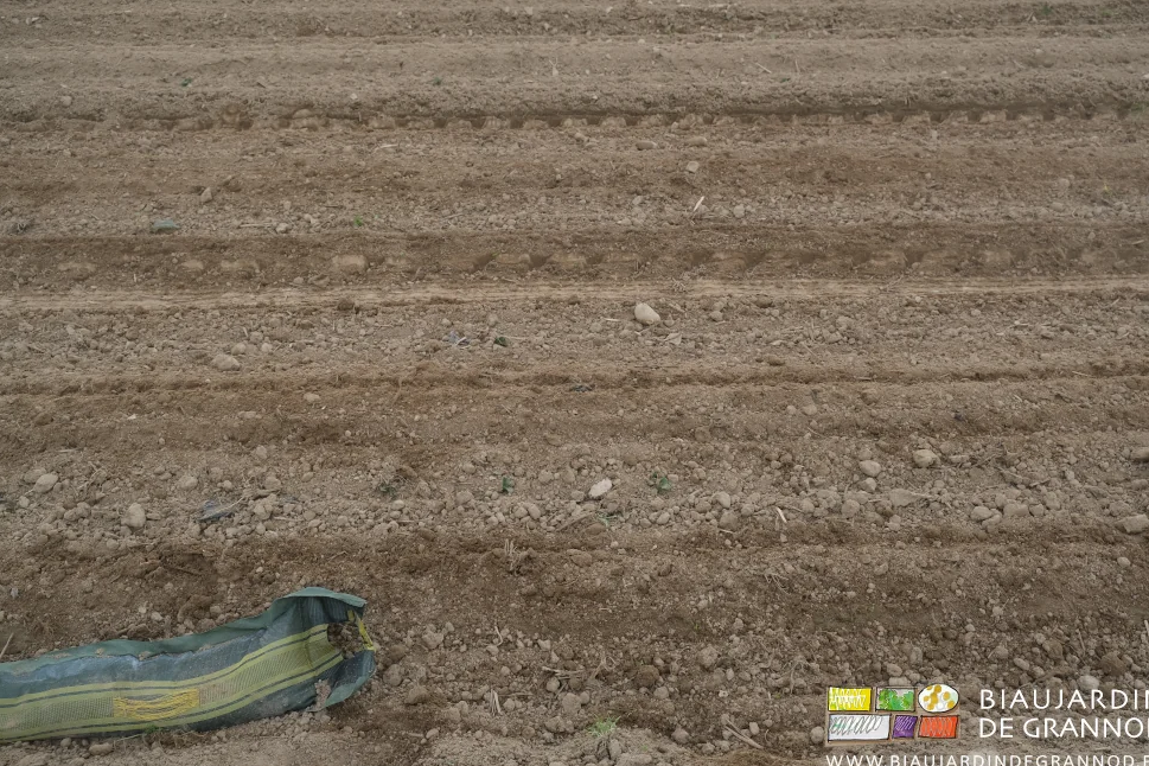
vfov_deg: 41.1
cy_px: 382
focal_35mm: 32
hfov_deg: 58.7
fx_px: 1021
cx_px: 586
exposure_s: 1/140
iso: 160
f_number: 5
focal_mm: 20.5
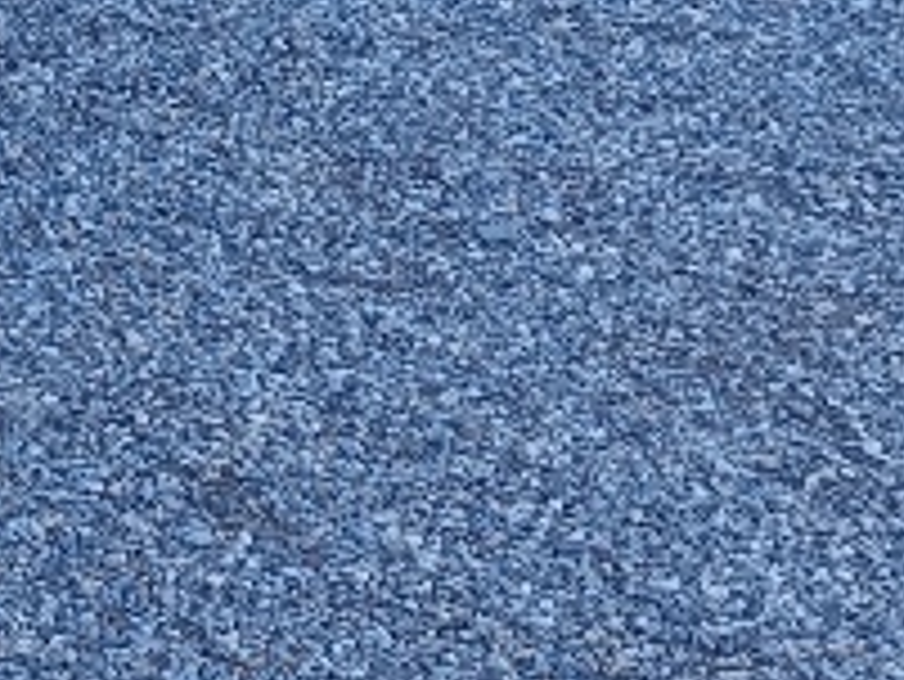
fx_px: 3815
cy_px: -653
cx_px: -1590
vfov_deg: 9.5
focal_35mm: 146
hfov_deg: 10.5
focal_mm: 6.14
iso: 50
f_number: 1.6
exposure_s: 1/100
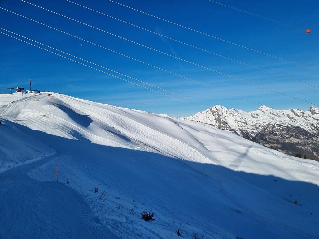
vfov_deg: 53.1
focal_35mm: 26
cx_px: 160
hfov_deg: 67.3
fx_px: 240
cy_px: 120
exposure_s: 1/5536
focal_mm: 5.4
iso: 50
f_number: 1.8
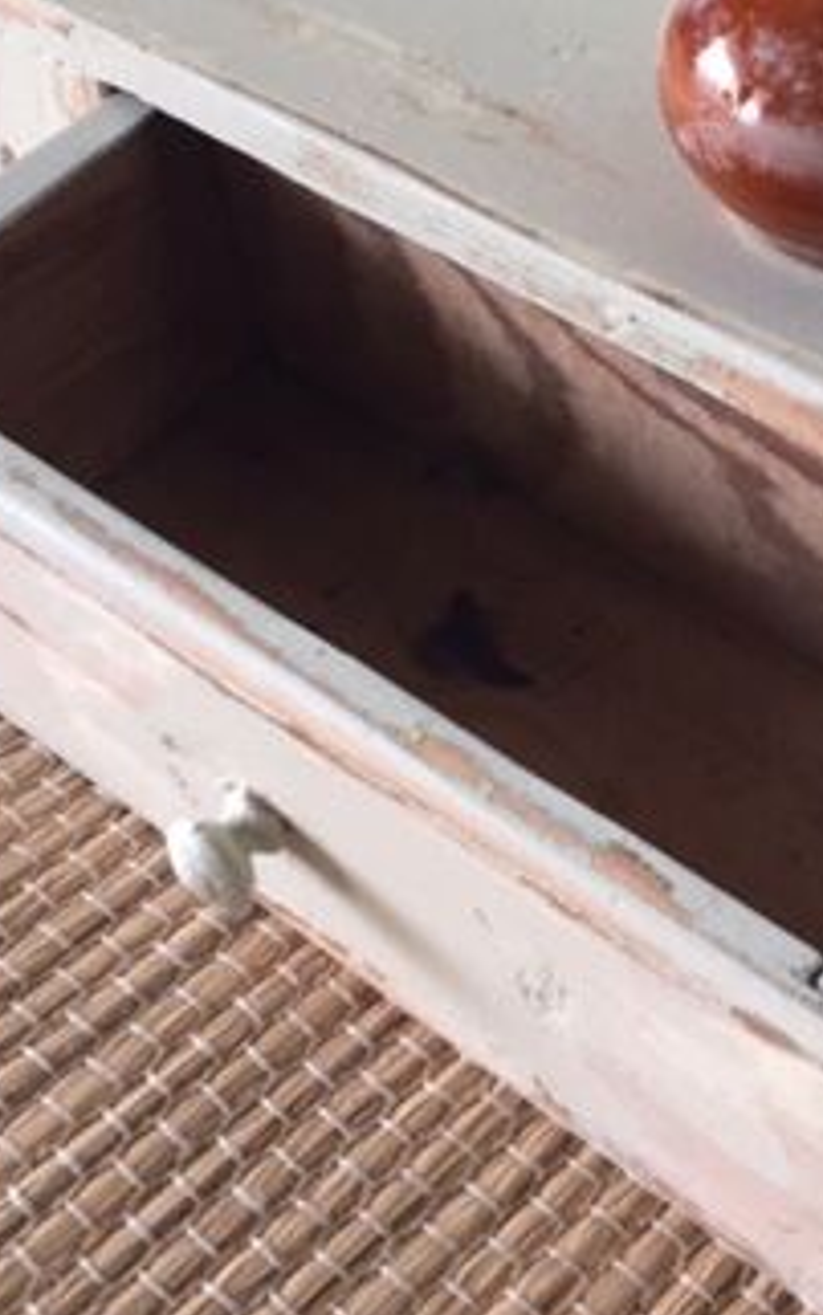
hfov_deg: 21.1
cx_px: 656
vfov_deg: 32.8
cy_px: 322
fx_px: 2188
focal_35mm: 61
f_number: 2.2
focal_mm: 4.15
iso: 32
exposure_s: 1/33
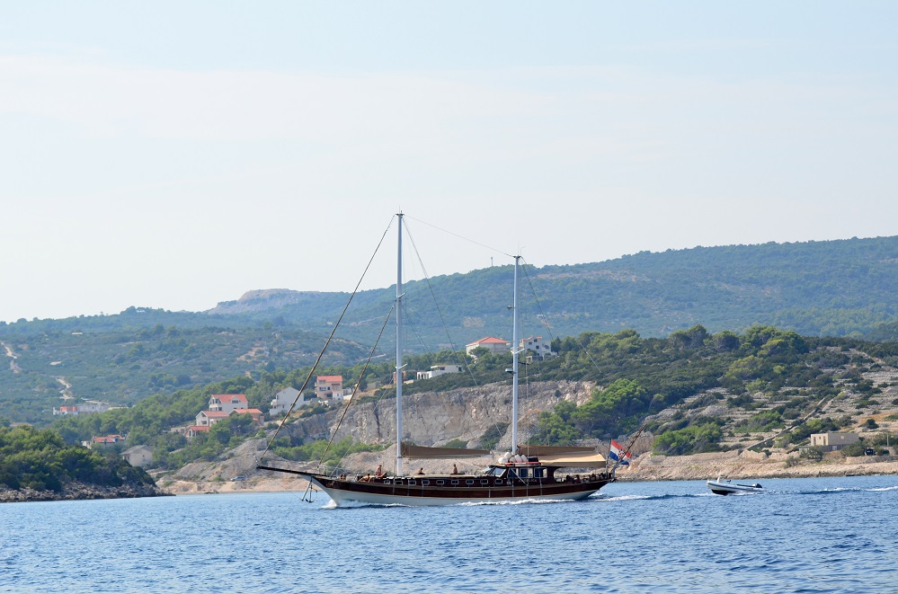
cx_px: 449
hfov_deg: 18.2
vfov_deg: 12.1
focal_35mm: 112
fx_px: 2800
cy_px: 297
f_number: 5.6
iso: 400
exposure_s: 1/2500
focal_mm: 75
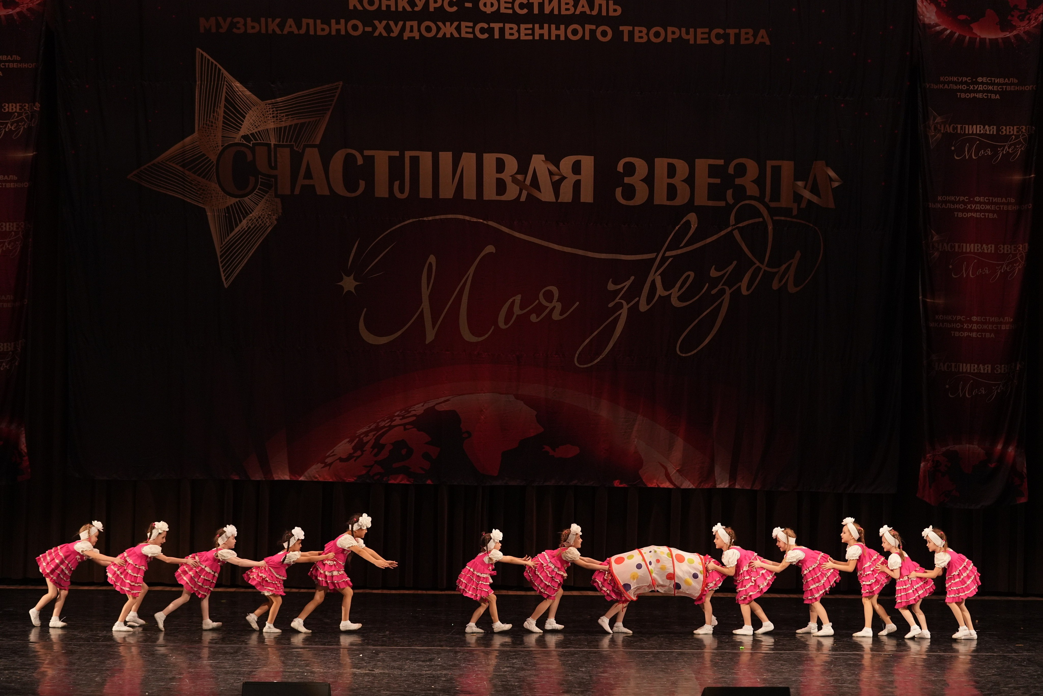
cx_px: 522
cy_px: 348
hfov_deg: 21.5
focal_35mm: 95
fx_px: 2752
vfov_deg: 14.4
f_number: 2.8
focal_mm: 95
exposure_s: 1/400
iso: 2000
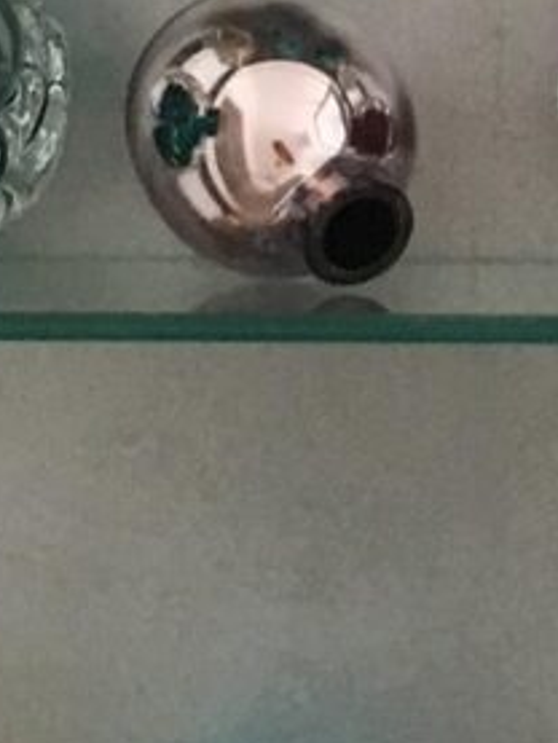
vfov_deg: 12.2
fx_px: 3458
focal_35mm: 161
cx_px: 518
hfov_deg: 9.2
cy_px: 115
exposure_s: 1/25
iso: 200
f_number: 2.2
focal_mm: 4.15
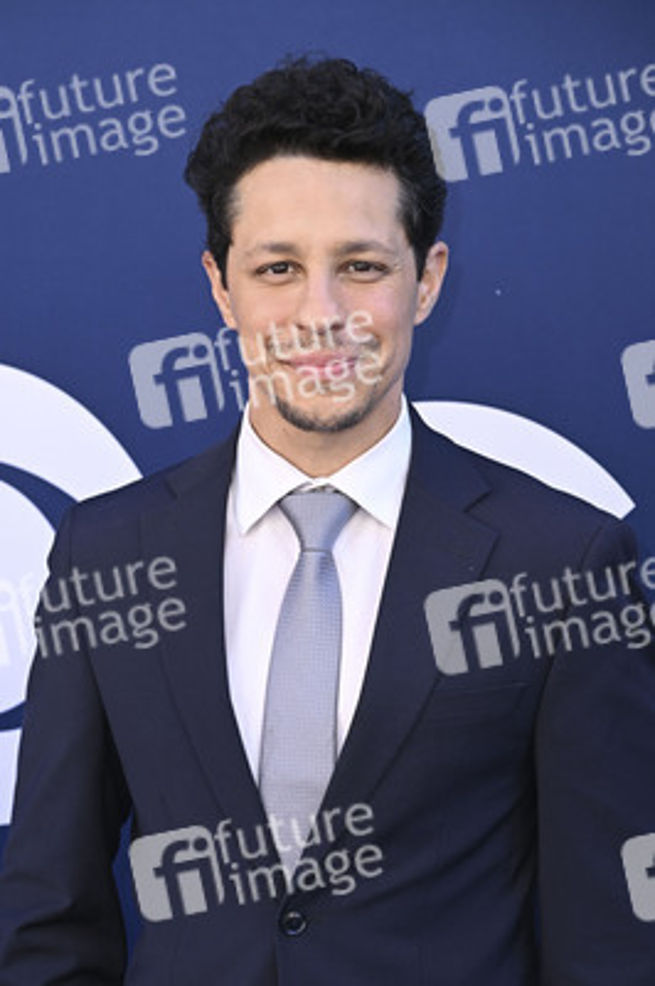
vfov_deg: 25.4
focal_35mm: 80
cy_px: 493
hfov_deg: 17.0
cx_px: 328
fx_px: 2187
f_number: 5.6
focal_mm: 80
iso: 320
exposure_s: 1/200
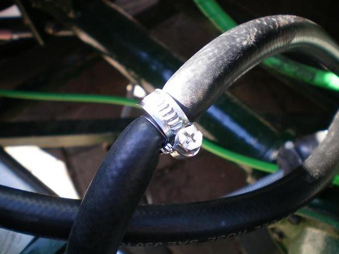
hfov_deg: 47.9
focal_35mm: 39
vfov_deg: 36.8
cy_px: 129
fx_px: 382
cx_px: 171
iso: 64
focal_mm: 6.3
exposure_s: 1/60
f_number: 3.1
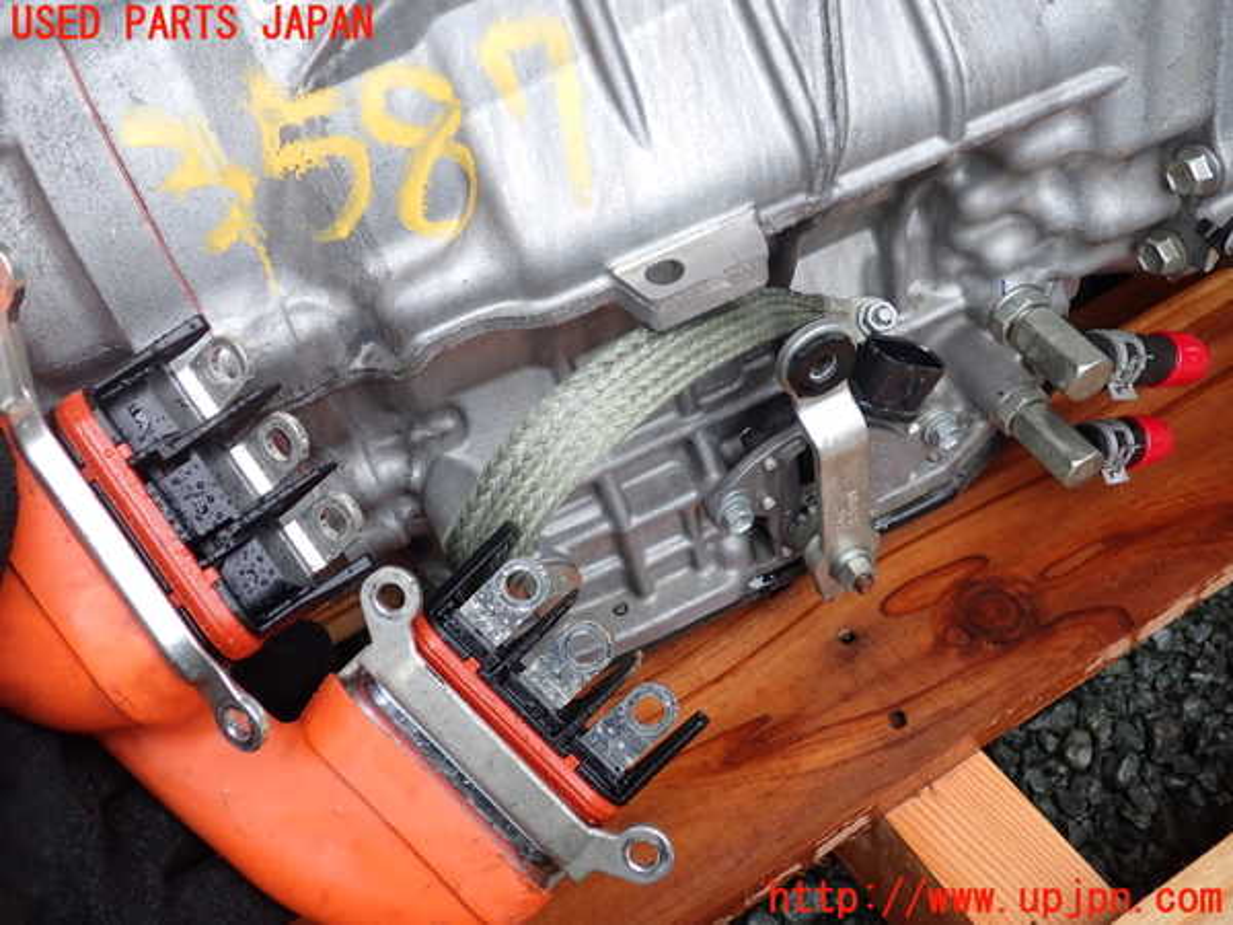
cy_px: 462
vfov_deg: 46.8
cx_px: 616
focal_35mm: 30
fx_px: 1069
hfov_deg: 60.0
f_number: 2.3
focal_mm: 5.4
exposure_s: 1/40
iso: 200
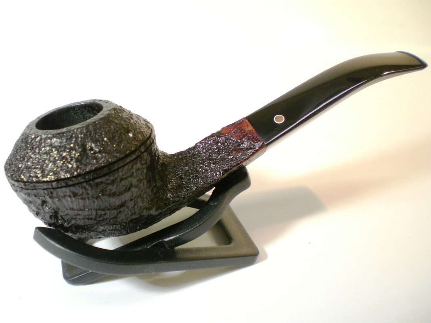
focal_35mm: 38
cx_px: 216
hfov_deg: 49.0
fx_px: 473
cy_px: 162
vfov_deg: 37.7
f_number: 3.1
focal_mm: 6.3
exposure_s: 1/40
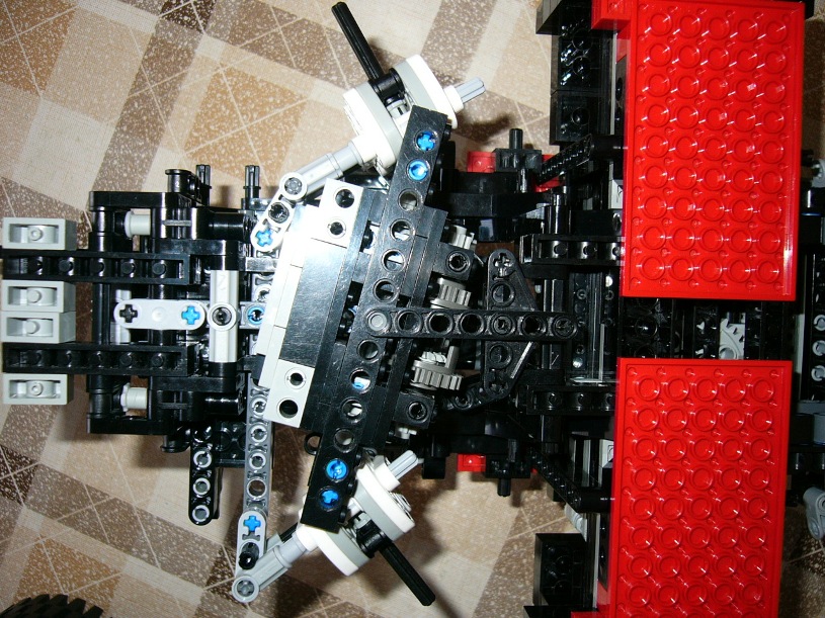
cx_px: 412
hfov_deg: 52.6
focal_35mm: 35
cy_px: 309
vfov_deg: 40.7
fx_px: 834
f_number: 2.8
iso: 100
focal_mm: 5.8
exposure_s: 1/60
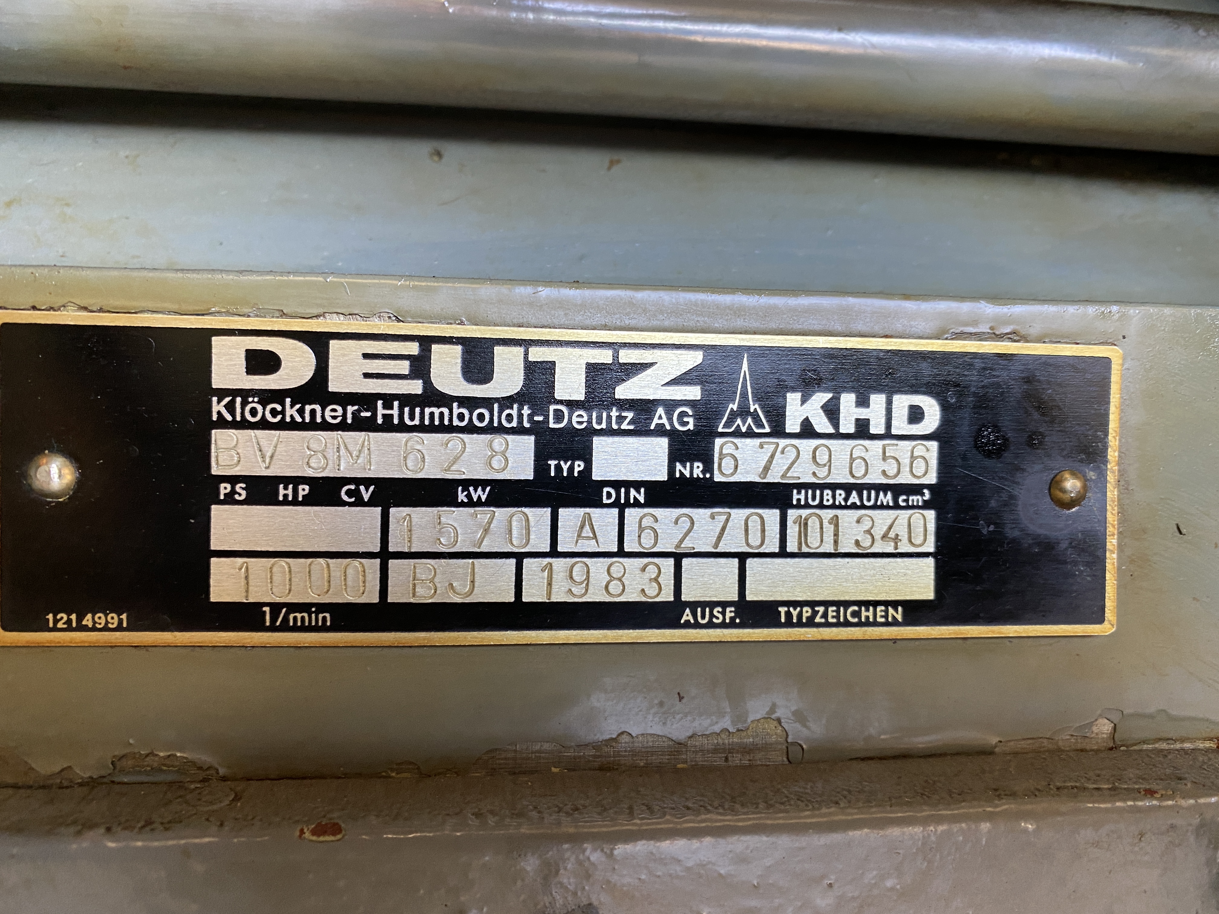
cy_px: 457
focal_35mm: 26
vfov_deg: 53.1
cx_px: 610
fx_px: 916
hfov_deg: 67.3
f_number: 1.8
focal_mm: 4.25
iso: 125
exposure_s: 1/79
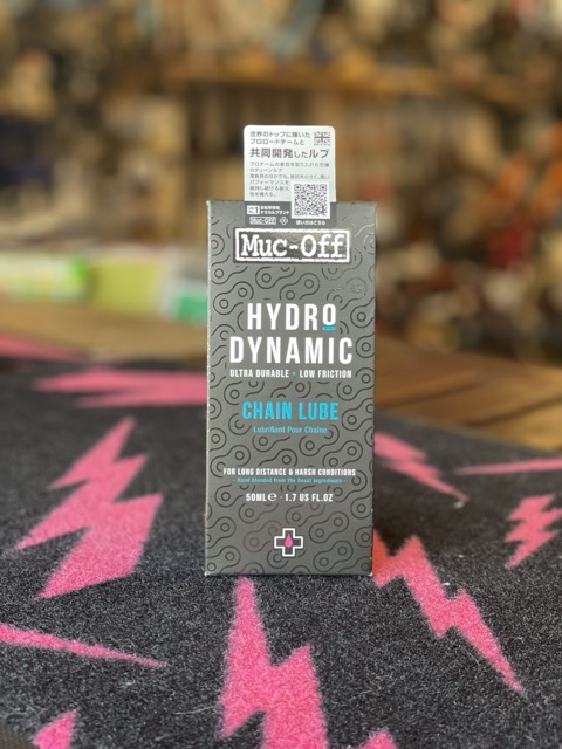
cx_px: 281
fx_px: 1126
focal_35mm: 52
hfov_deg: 28.0
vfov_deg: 36.8
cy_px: 374
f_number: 2
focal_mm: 6
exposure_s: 1/120
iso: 160
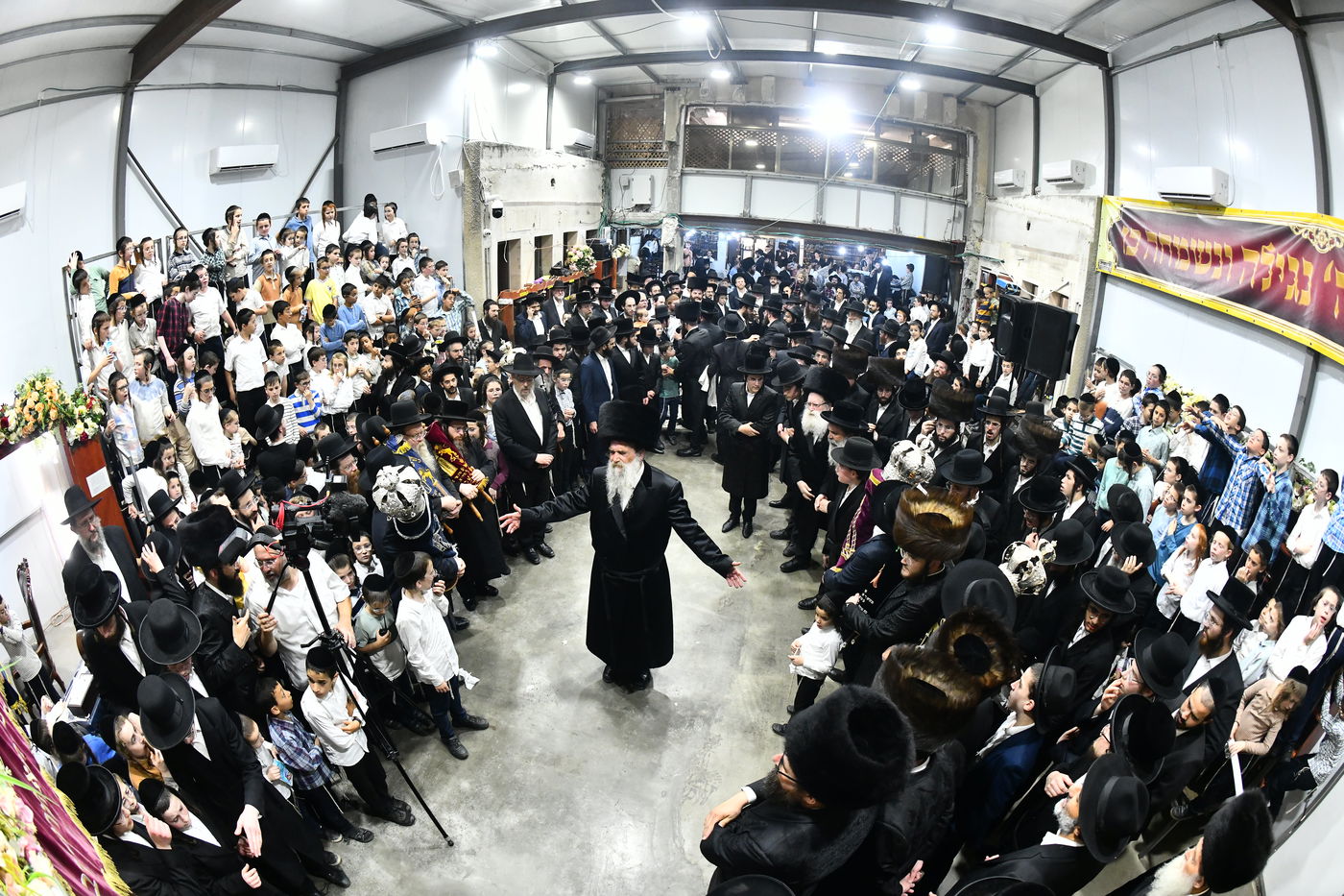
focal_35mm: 16
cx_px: 672
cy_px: 448
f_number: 6.3
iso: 2500
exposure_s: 1/250
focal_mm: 16
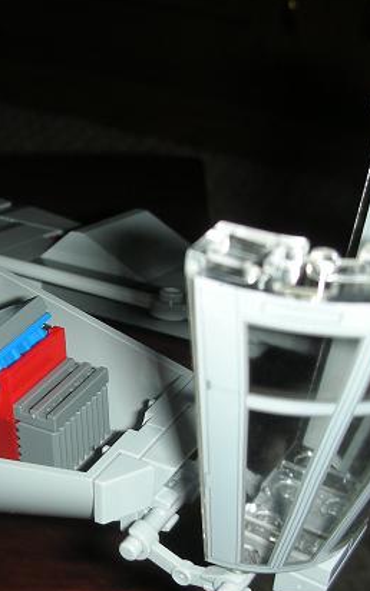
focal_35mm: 69
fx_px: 1114
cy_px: 356
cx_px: -26
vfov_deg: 29.7
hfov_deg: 18.2
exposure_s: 1/60
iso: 50
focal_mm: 5.8
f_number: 2.8
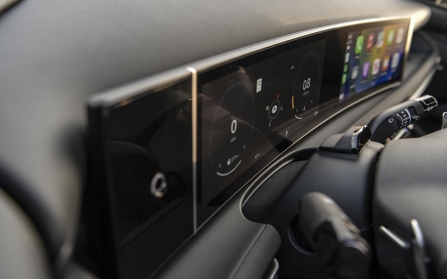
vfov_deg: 38.3
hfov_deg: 58.1
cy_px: 146
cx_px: 224
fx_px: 402
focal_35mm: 33
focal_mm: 32
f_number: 4
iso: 200
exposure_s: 1/40
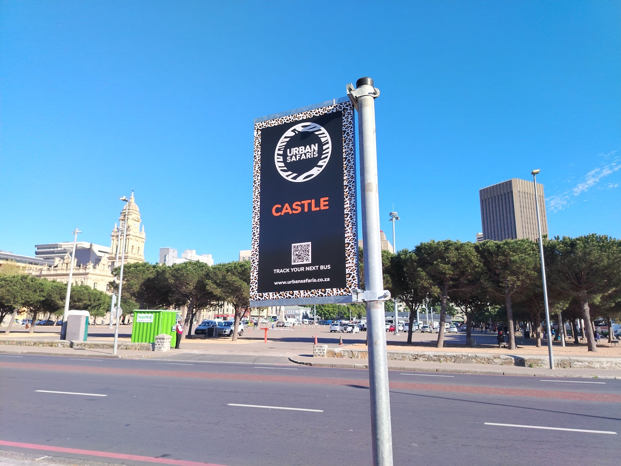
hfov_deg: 71.6
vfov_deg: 56.8
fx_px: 431
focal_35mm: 24
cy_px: 233
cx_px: 310
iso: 100
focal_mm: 5.25
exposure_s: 1/612
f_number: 1.75
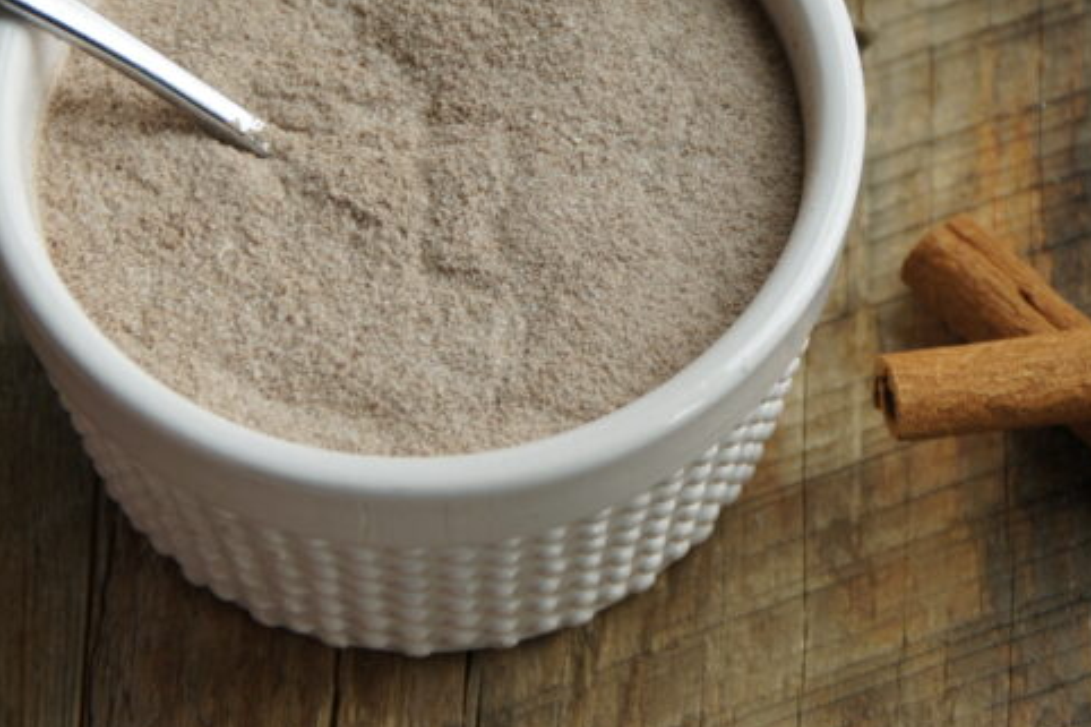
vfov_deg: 5.7
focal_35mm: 239
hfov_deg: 8.6
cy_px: 212
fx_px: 7240
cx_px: 647
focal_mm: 100
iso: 100
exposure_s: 1/13
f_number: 6.3
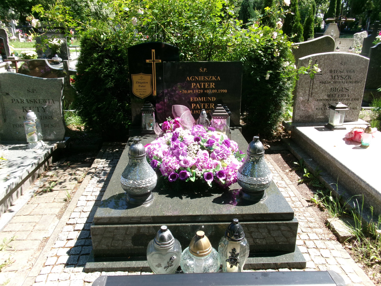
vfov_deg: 49.7
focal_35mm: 28
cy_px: 143
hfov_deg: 63.4
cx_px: 190
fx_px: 308
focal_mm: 5.1
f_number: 10.8
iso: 100
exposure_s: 1/42
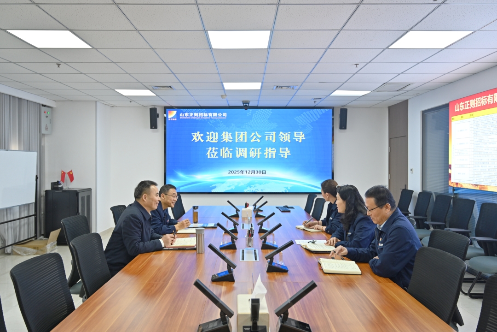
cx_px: 248
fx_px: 414
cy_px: 166
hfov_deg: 61.9
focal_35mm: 30
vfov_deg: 43.6
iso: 450
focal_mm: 30
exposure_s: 1/125
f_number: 4
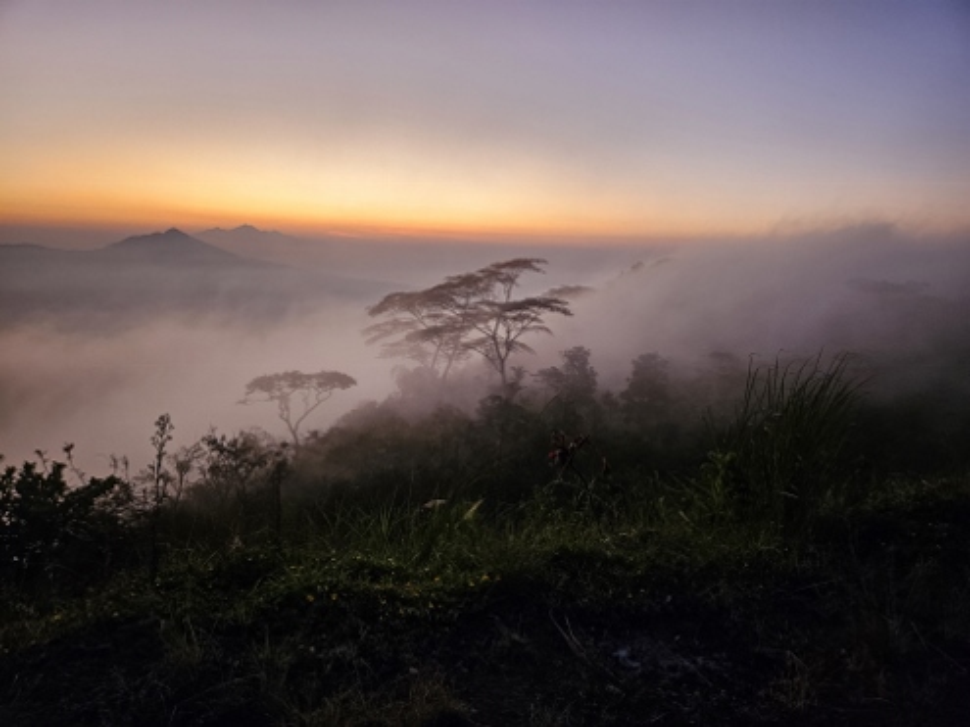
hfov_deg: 73.9
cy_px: 364
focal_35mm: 23
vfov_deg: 58.9
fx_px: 644
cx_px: 485
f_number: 1.8
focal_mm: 5.4
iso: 200
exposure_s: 1/100
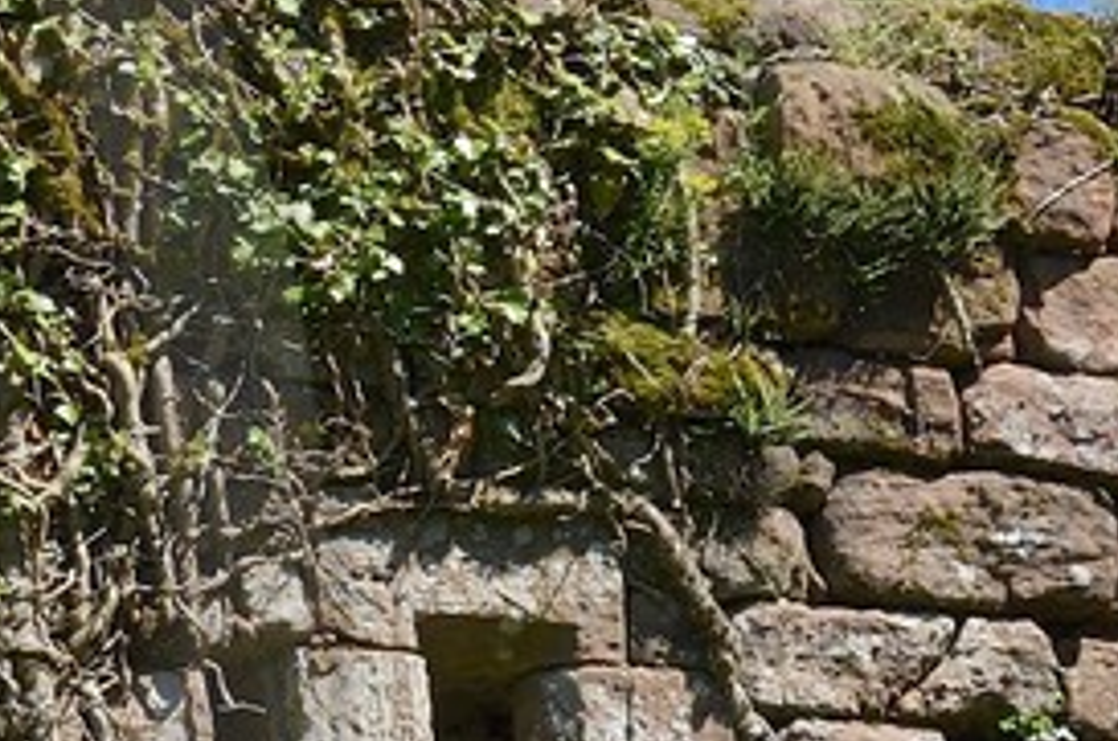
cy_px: 645
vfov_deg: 6.1
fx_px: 6913
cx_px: -1360
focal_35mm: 223
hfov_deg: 8.6
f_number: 11
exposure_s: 1/160
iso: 160
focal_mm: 38
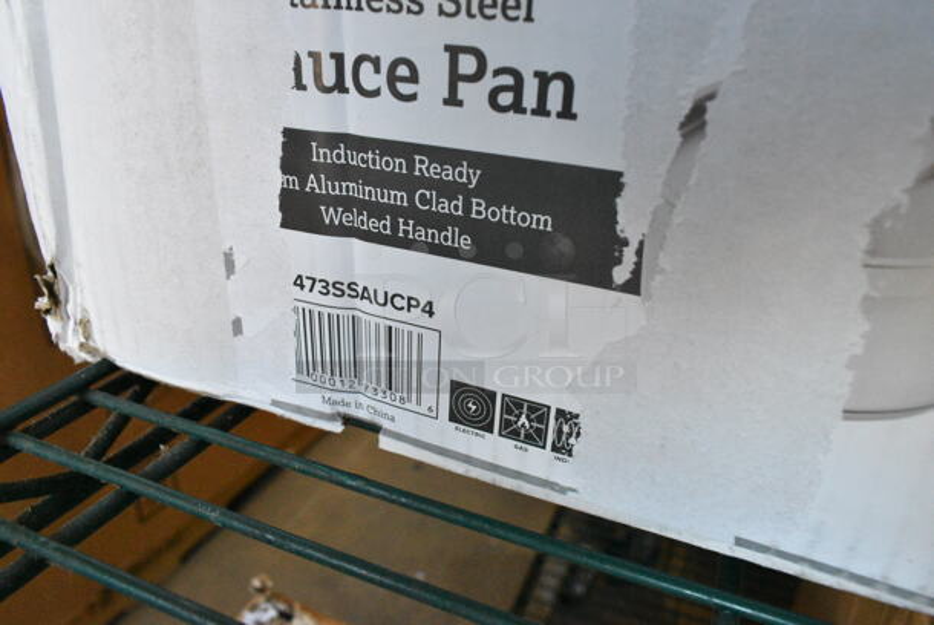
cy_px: 312
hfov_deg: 67.3
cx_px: 467
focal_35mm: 27
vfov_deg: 48.0
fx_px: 701
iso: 6400
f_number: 8
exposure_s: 1/250
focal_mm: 18
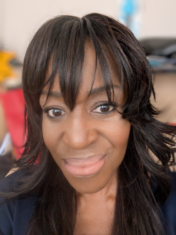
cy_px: 118
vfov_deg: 71.6
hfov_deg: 56.8
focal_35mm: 24
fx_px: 163
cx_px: 88
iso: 235
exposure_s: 1/26.4
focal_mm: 2.38
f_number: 2.2
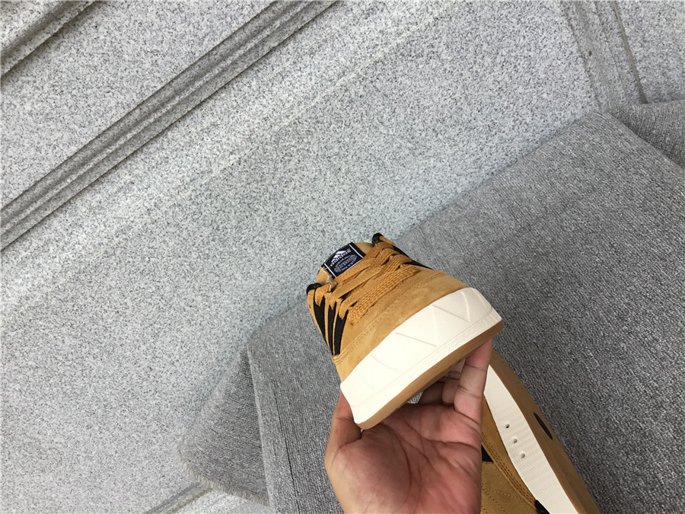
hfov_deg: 58.4
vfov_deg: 45.4
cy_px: 257
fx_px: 613
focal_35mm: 31
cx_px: 342
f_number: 2.4
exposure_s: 1/121
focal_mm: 3.3
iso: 25
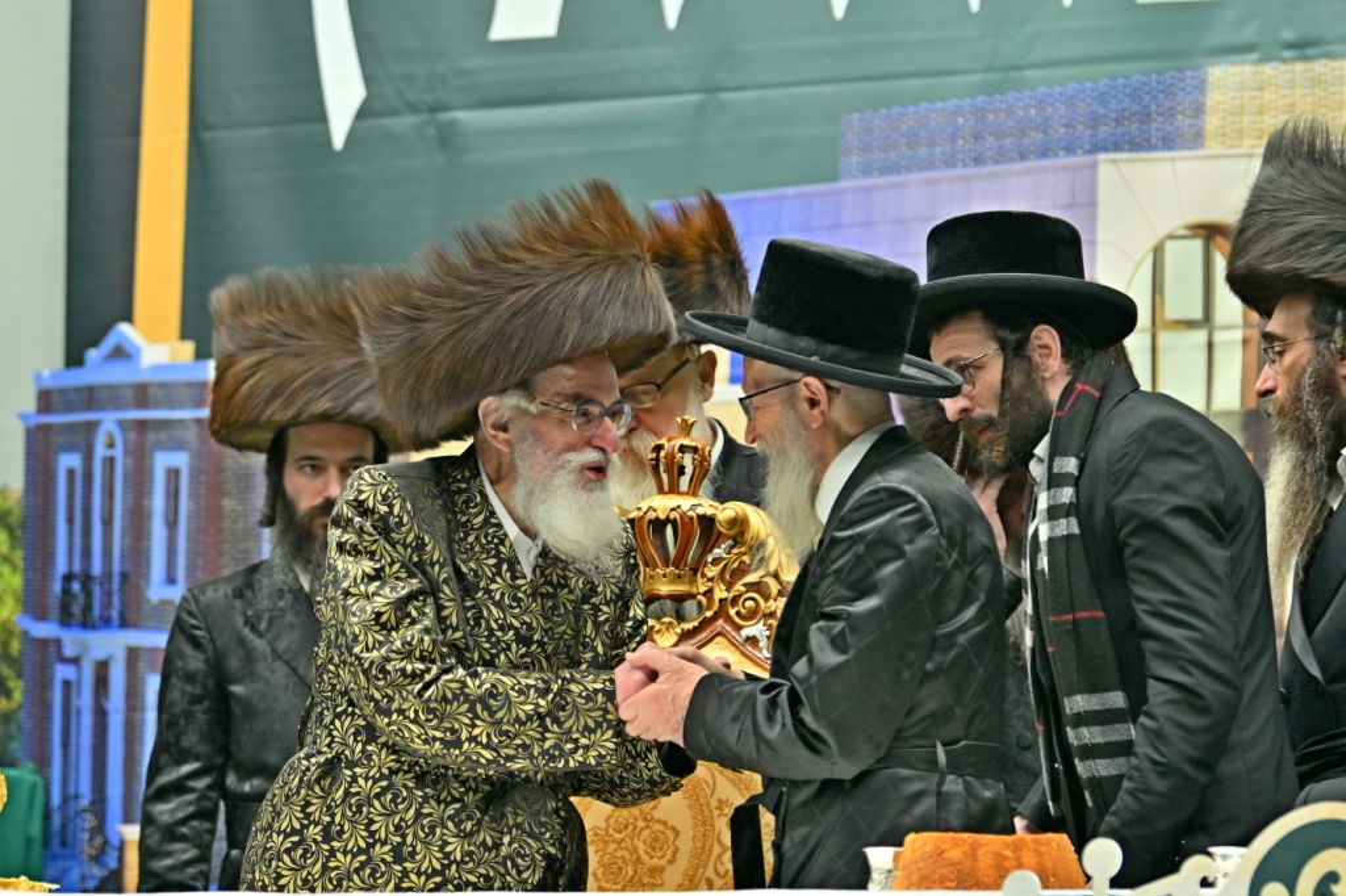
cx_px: 673
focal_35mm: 202
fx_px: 7550
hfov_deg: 10.2
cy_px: 448
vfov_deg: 6.8
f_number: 2.8
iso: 250
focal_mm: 135
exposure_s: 1/320
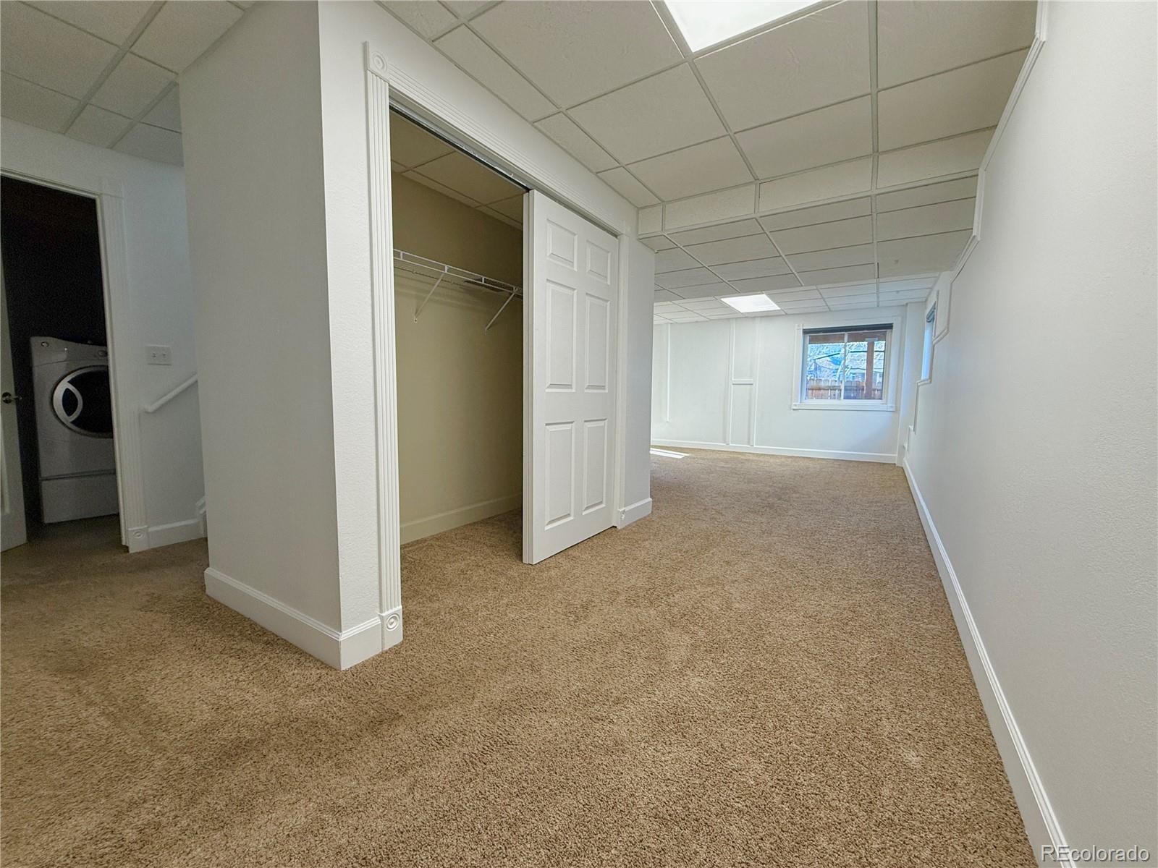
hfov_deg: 102.1
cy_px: 434
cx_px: 579
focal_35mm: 14
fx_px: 468
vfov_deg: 85.7
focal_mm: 2.22
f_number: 2.2
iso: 160
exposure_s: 1/120
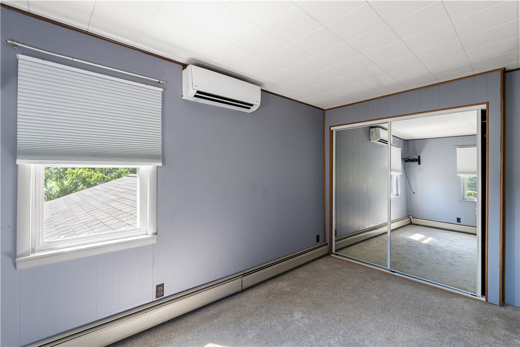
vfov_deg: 73.7
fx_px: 231
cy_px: 174
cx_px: 260
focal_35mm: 16
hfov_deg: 96.7
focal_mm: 16
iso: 400
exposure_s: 1/6
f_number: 8
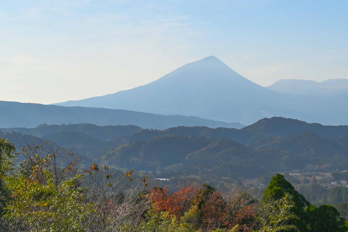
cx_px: 258
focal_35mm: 113
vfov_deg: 12.1
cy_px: 79
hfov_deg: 18.0
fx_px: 1093
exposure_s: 1/400
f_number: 9
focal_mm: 42
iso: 125
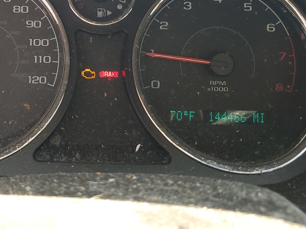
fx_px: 424
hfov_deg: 38.7
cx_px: 80
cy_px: 42
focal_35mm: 48
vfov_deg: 29.5
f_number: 1.5
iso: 54
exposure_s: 1/120
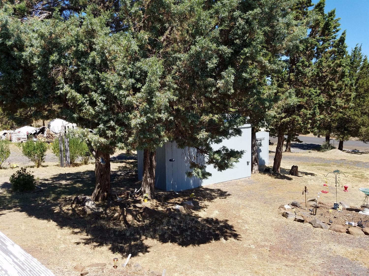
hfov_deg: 67.3
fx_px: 277
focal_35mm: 26
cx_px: 184
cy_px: 138
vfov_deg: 53.0
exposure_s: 1/1568
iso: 50
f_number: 1.7
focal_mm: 4.2
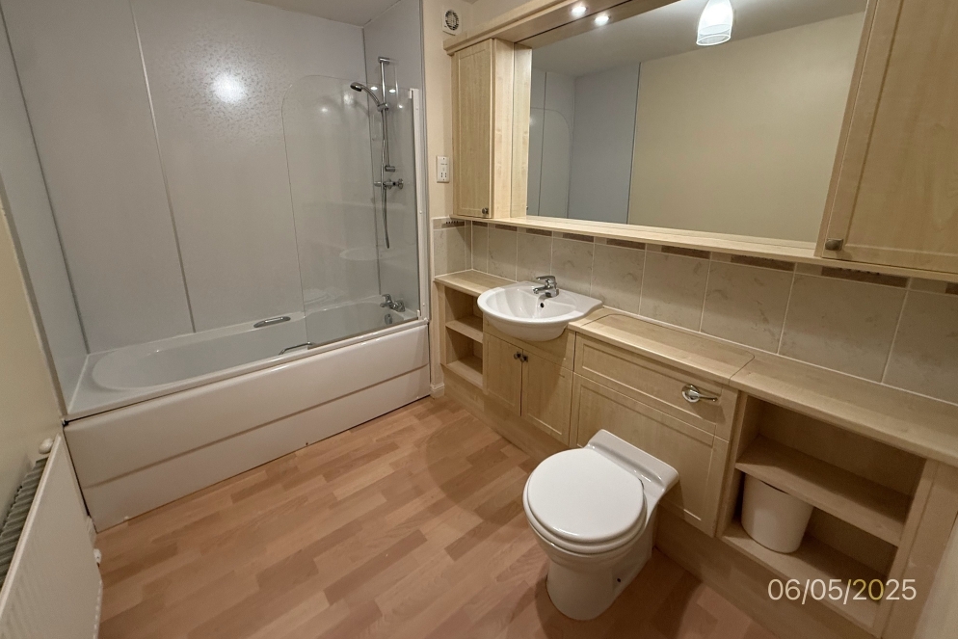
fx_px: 399
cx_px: 466
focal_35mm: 15
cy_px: 274
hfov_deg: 100.4
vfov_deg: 76.9
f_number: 2.2
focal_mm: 2.22
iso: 250
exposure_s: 1/50
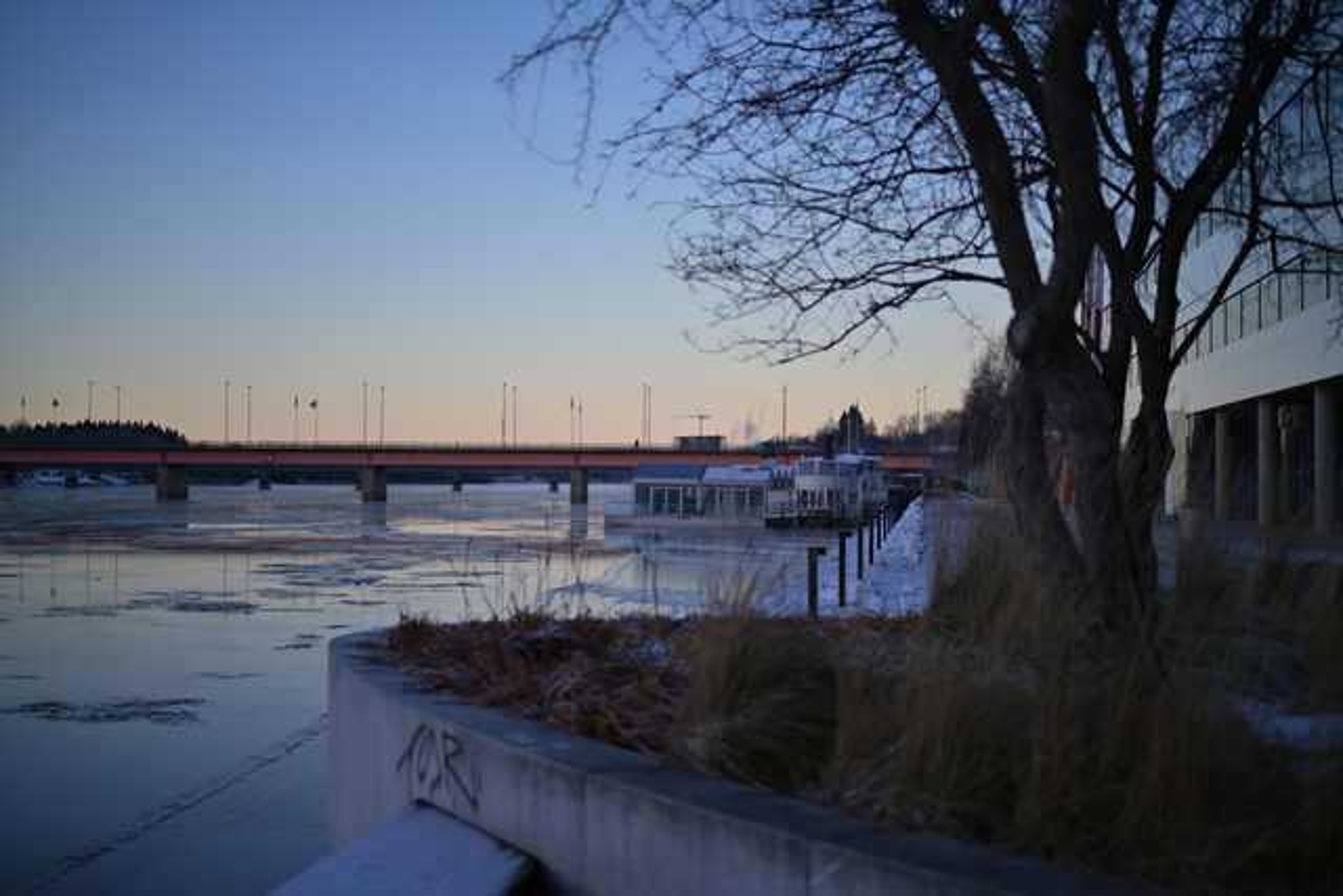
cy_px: 448
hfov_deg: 39.6
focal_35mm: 50
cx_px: 672
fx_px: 1866
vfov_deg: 27.0
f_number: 1.8
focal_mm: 50
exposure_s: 1/2000
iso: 100
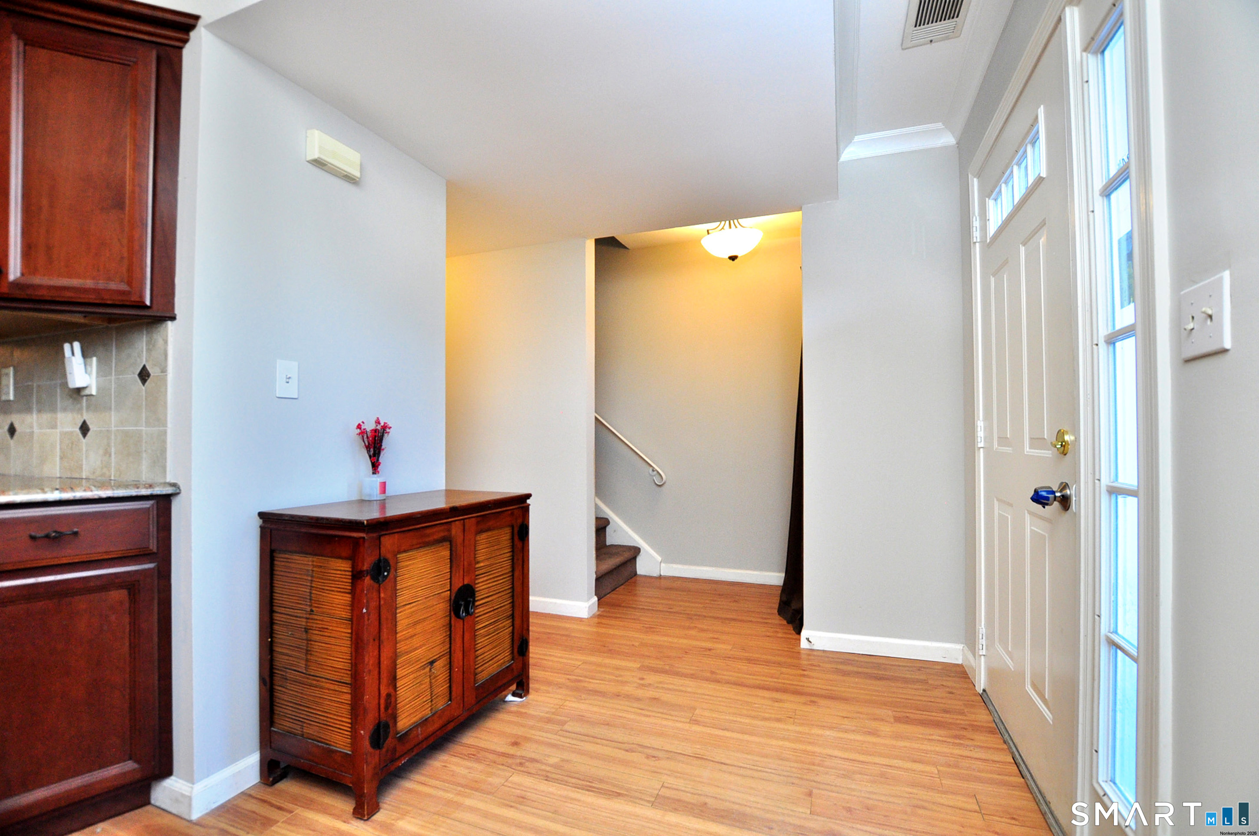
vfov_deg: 77.2
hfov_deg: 100.5
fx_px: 524
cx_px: 630
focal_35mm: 15
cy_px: 418
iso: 800
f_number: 4.5
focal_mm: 10
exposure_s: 1/60
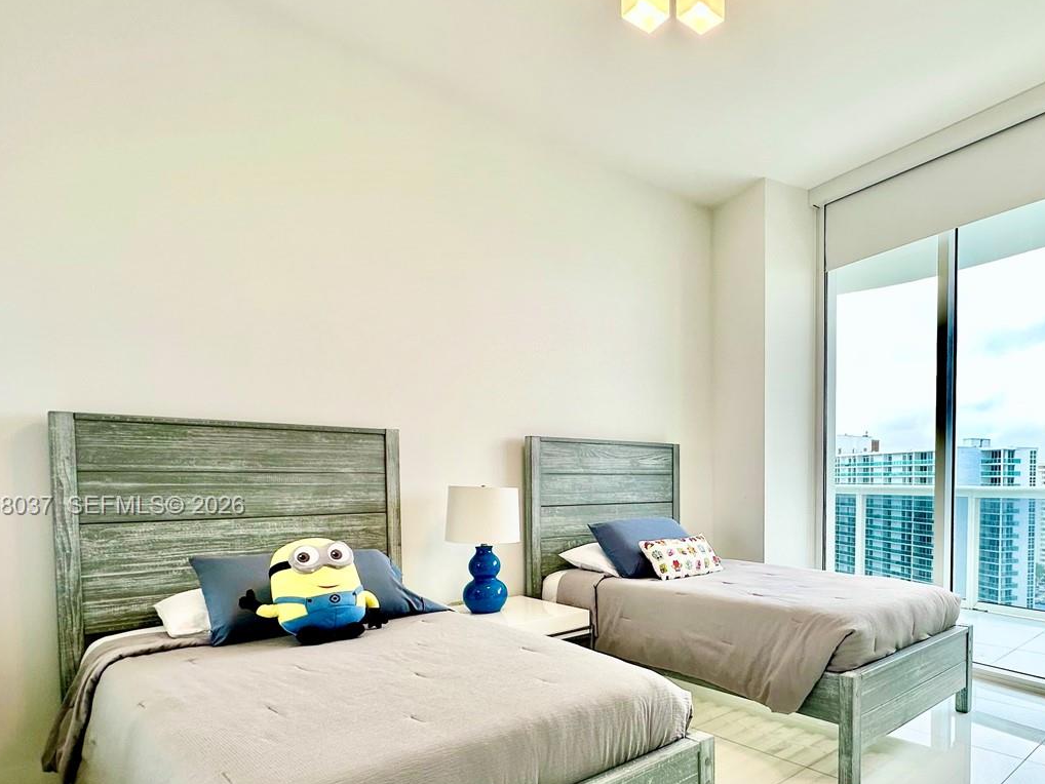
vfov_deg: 60.0
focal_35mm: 22
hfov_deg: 72.5
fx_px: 664
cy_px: 507
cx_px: 746
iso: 50
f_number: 2.2
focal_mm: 2.22
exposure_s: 1/120
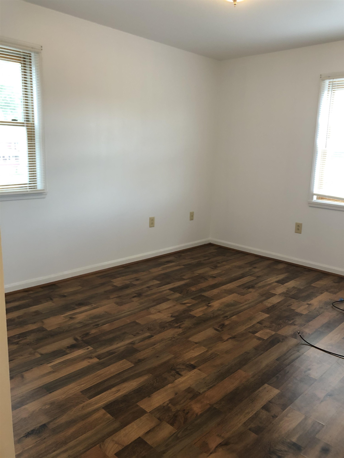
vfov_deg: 63.4
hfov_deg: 49.7
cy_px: 229
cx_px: 172
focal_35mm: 28
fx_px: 371
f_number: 1.8
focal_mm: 3.99
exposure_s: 1/20
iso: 40
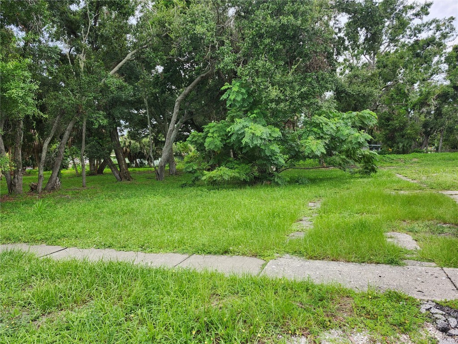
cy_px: 172
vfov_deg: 58.9
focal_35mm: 23
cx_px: 229
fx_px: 304
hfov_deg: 73.9
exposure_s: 1/340
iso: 25
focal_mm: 5.54
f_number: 1.8
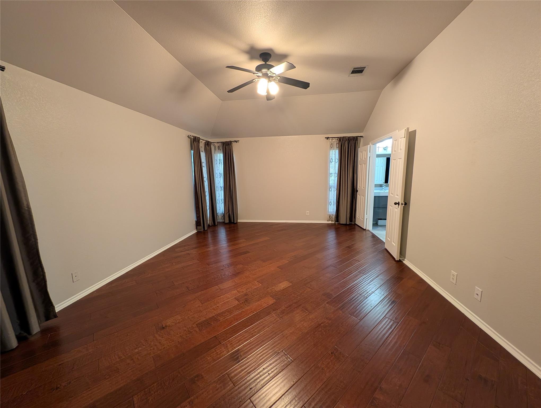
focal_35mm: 12
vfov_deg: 94.6
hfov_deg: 110.5
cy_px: 204
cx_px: 270
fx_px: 188
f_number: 1.95
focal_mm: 2.23
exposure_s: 1/24
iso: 171
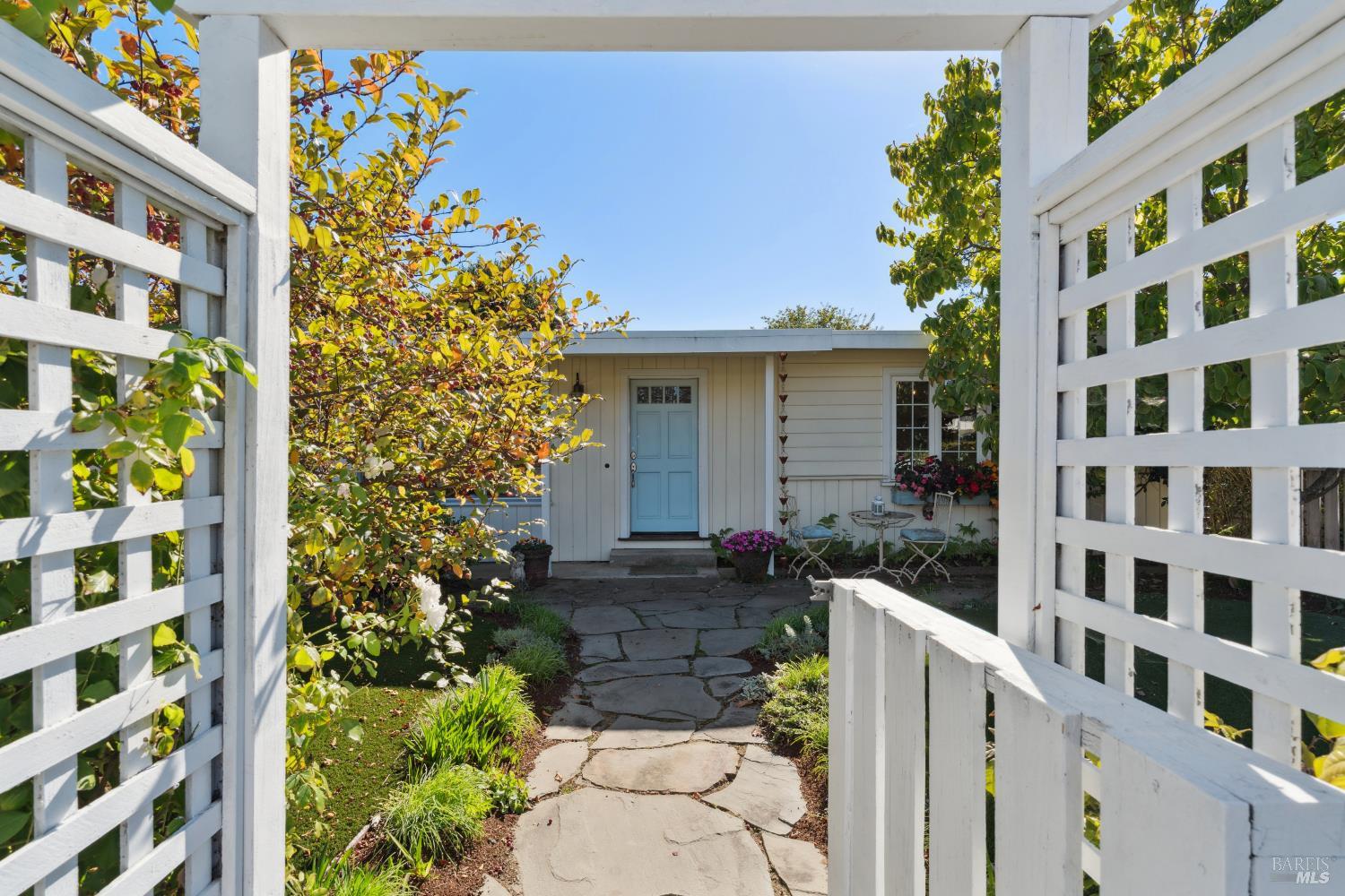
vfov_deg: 67.4
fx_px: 672
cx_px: 672
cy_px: 448
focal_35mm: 18
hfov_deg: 90.0
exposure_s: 1/250
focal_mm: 18
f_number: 11
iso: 320
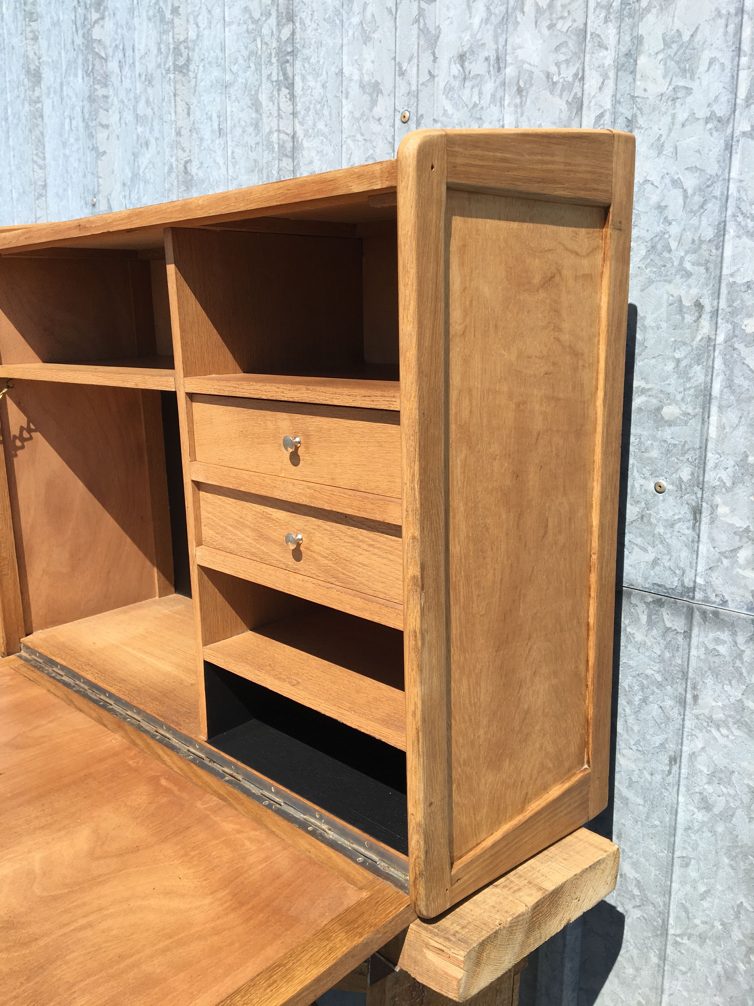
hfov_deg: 48.2
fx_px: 842
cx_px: 377
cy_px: 503
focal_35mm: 29
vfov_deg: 61.7
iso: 25
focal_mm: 4.15
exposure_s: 1/1570
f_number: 2.2
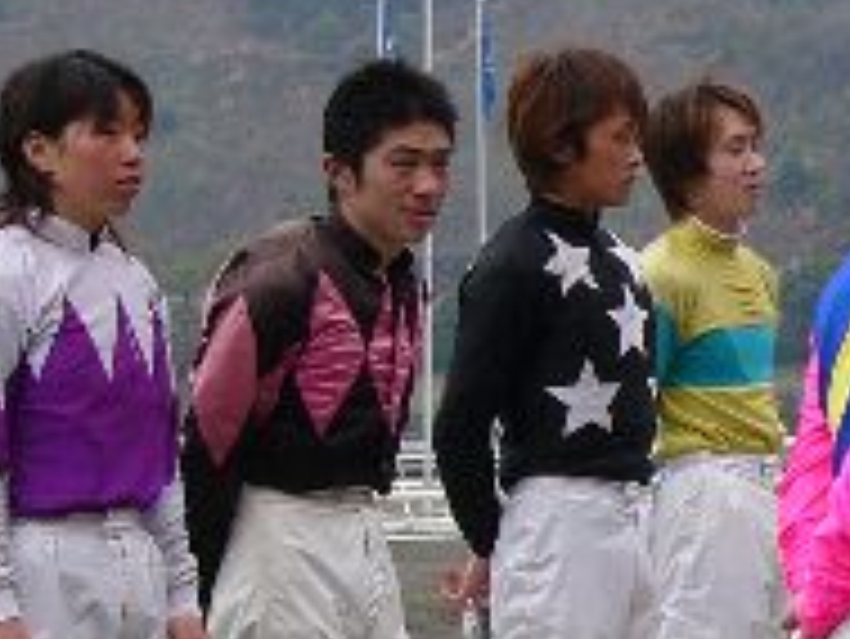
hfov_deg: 10.0
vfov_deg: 7.7
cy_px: 446
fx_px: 4742
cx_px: 1183
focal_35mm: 193
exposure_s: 1/320
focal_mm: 9.5
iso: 50
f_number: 4
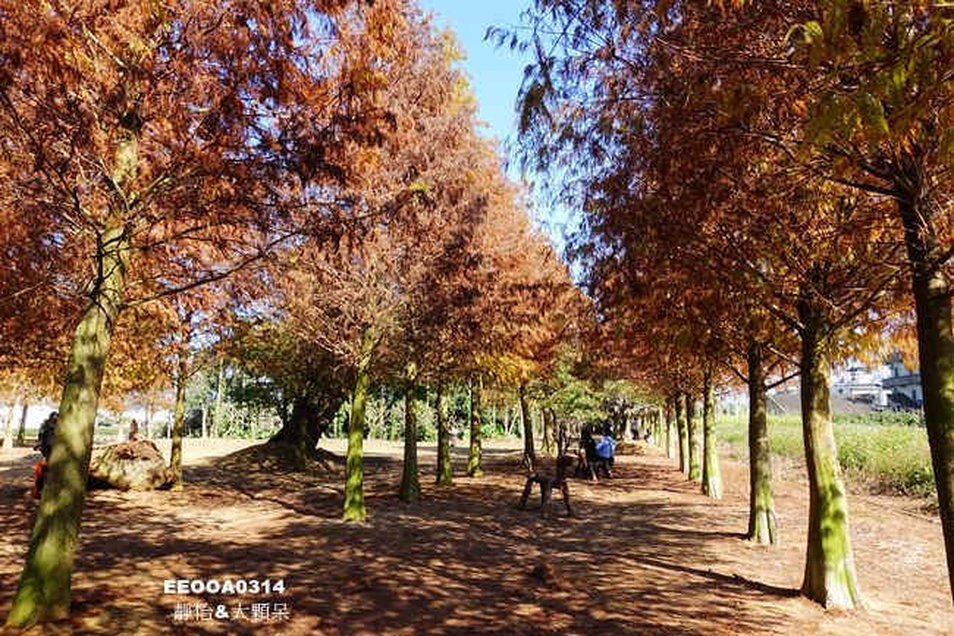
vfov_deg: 53.1
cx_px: 477
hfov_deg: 73.8
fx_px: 636
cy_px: 318
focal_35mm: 24
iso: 125
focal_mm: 8.8
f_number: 5.6
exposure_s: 1/125
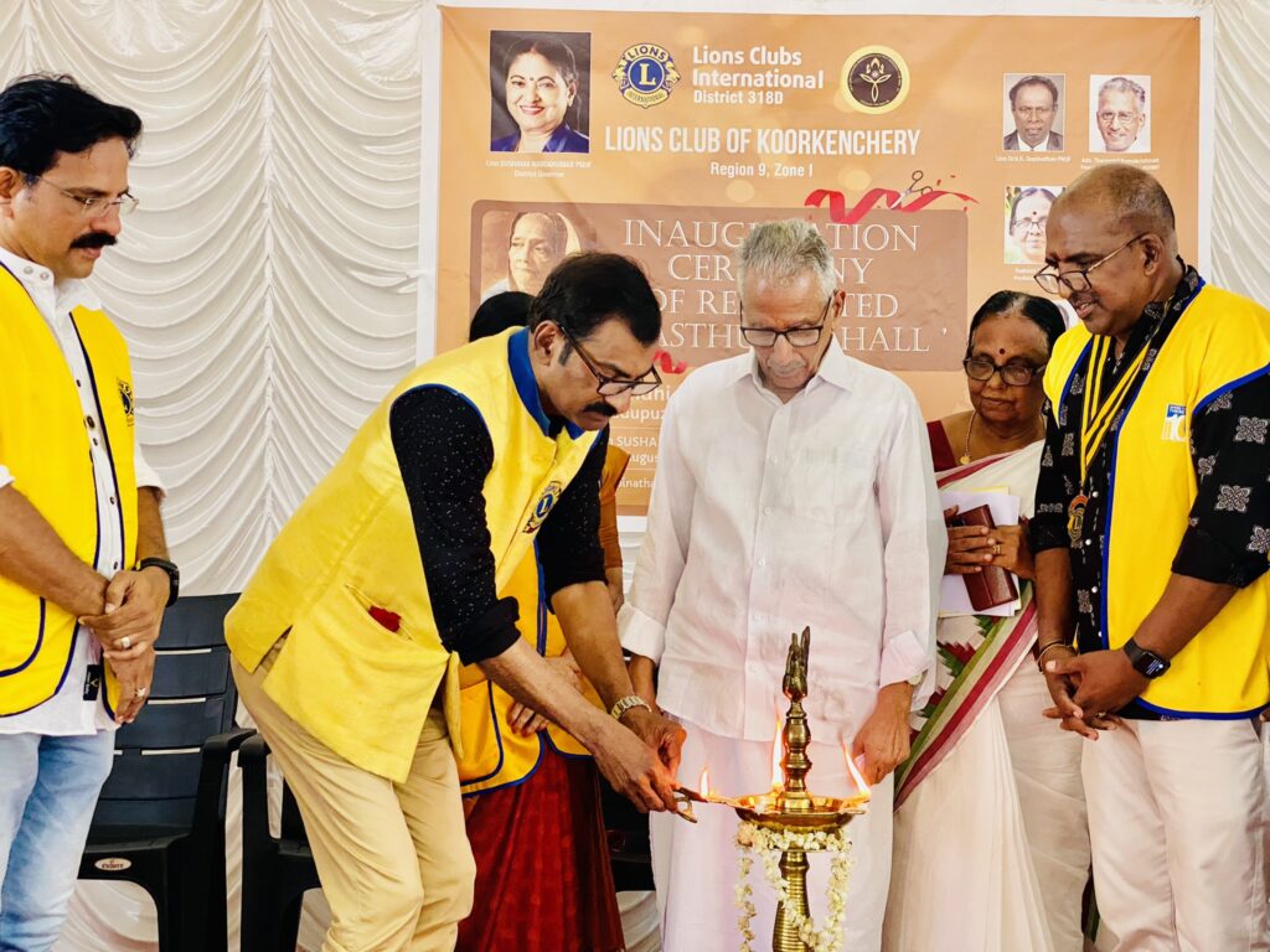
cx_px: 635
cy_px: 476
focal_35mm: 52
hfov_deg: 36.8
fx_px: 1908
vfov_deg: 28.0
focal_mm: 6
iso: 125
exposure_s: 1/50
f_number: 2
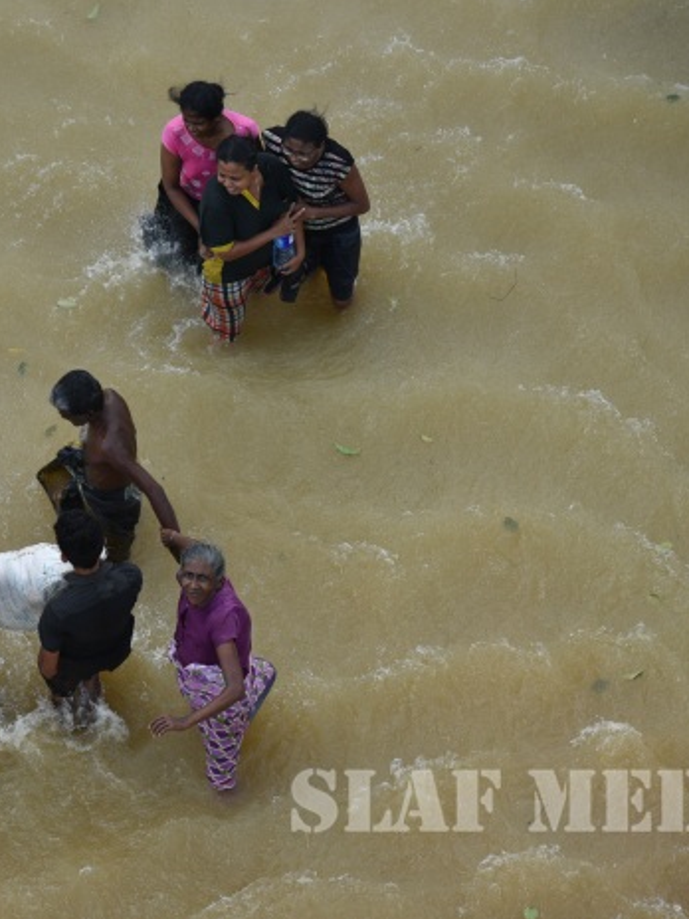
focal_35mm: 174
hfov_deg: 8.5
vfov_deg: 11.4
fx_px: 4618
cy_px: 460
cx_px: 198
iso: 400
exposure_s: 1/2000
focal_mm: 120
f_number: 4
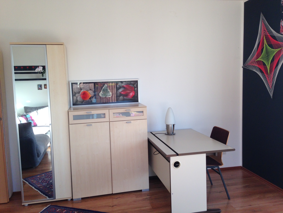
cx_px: 142
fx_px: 270
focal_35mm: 33
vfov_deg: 42.9
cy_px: 106
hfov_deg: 55.4
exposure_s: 1/120
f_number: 2.4
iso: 64
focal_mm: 4.12
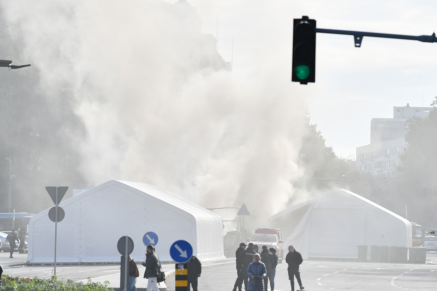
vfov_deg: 4.6
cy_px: 187
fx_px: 3593
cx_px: 315
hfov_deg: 7.0
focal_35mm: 296
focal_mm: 200
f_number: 4.5
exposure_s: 1/8000
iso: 800
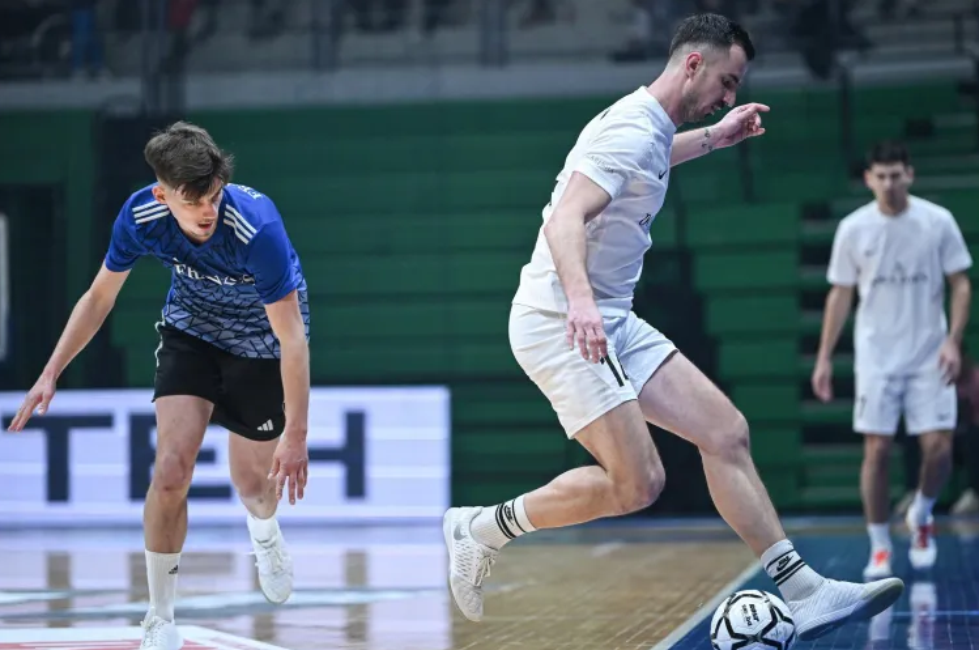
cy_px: 327
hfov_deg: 10.1
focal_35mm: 203
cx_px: 490
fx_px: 5512
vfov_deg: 6.7
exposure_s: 1/1600
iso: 2500
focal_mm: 200
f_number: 2.8
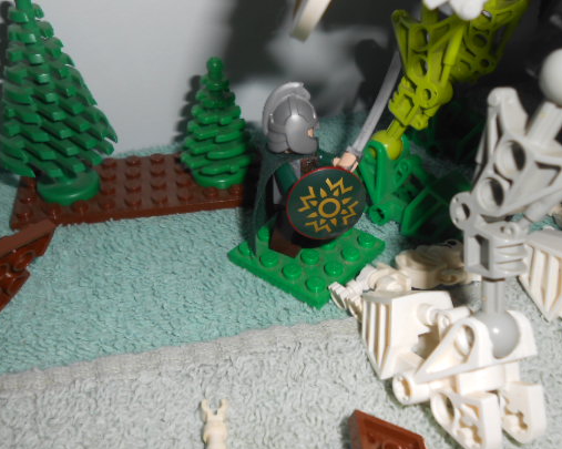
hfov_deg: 49.1
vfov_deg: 40.1
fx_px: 615
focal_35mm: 37
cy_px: 222
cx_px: 293
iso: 80
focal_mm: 5.3
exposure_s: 1/25
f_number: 11.9
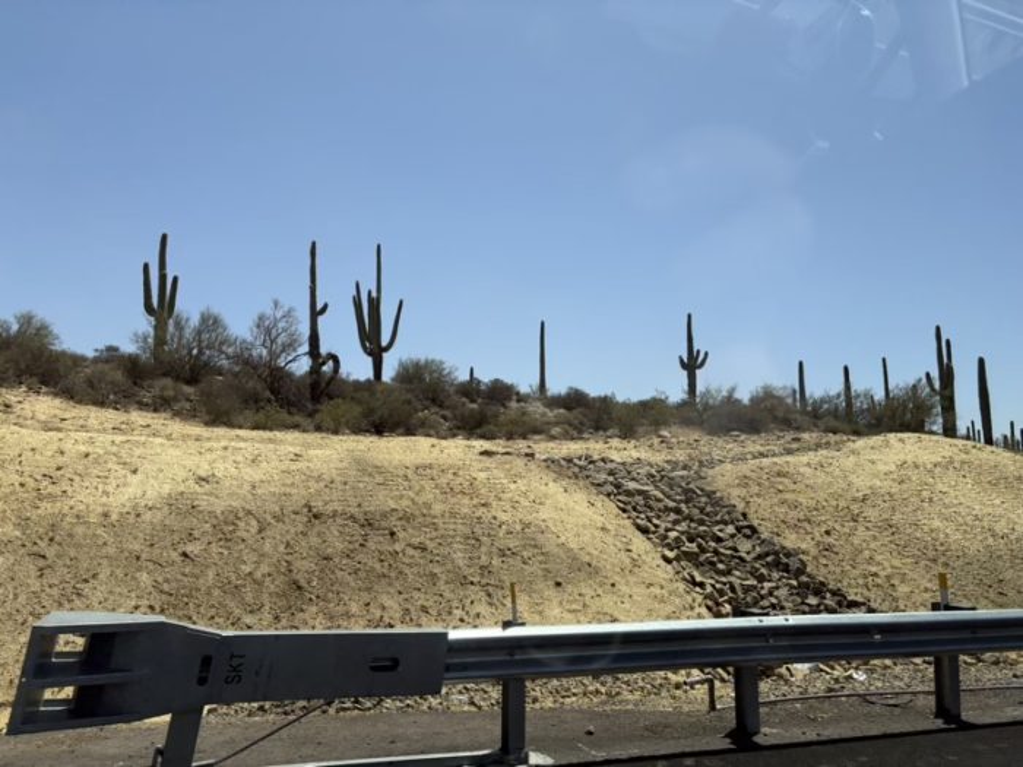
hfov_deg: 67.3
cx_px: 512
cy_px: 384
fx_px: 768
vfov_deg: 53.1
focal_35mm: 26
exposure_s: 1/1263
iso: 50
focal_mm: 5.96
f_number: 1.6
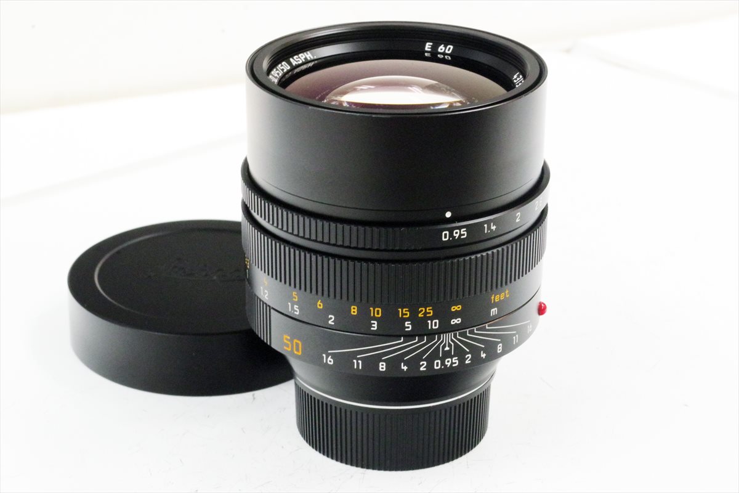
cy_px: 246
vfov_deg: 18.2
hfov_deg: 27.0
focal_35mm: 75
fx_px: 1539
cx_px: 370
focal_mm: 50
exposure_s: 1/13
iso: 6400
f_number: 18
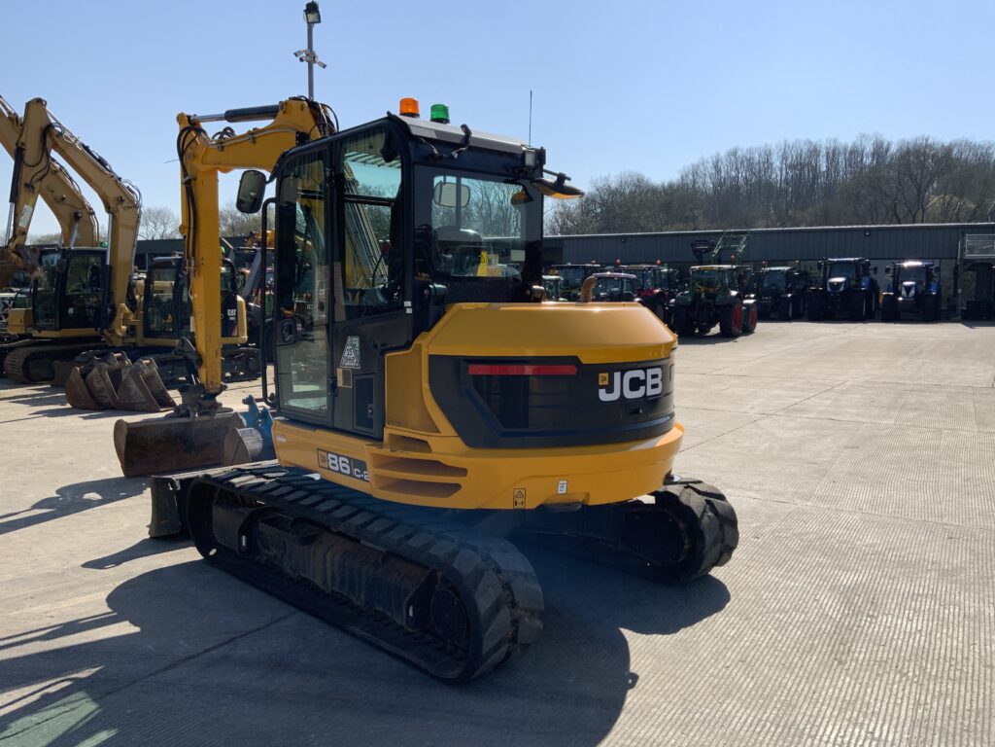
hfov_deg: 61.7
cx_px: 498
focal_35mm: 29
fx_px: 834
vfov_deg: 48.2
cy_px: 374
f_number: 1.8
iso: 16
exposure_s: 1/2427
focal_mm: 3
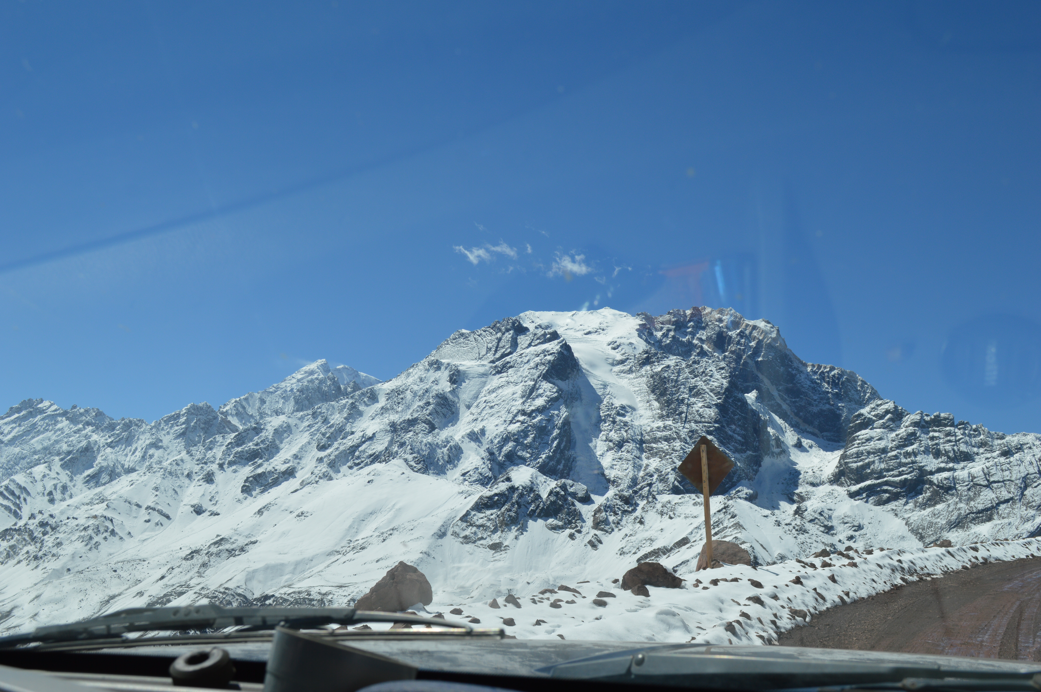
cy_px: 346
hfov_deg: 46.4
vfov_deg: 31.8
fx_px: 1213
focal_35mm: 42
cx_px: 520
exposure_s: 1/320
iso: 100
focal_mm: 28
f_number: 9
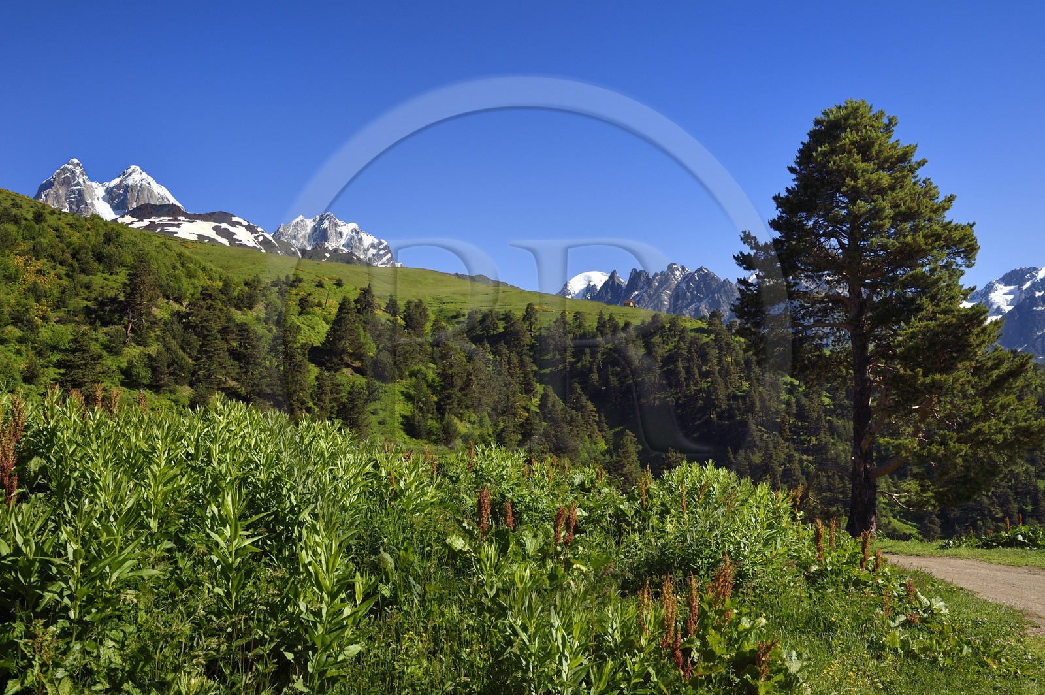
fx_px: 928
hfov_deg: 58.8
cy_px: 348
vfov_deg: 41.0
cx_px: 522
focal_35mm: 32
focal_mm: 32
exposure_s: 1/400
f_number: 10
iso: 200
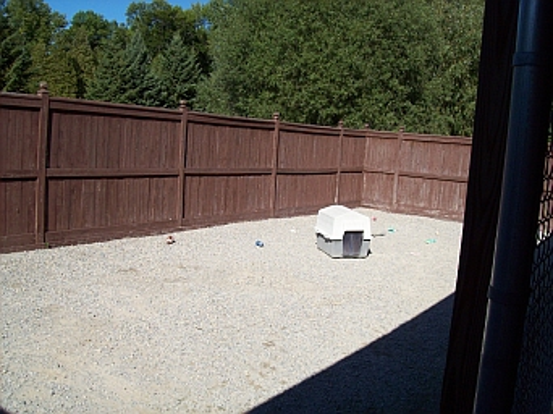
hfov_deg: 51.4
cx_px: 276
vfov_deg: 39.6
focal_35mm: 36
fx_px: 575
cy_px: 207
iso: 80
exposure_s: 1/715
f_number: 4.8
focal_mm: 6
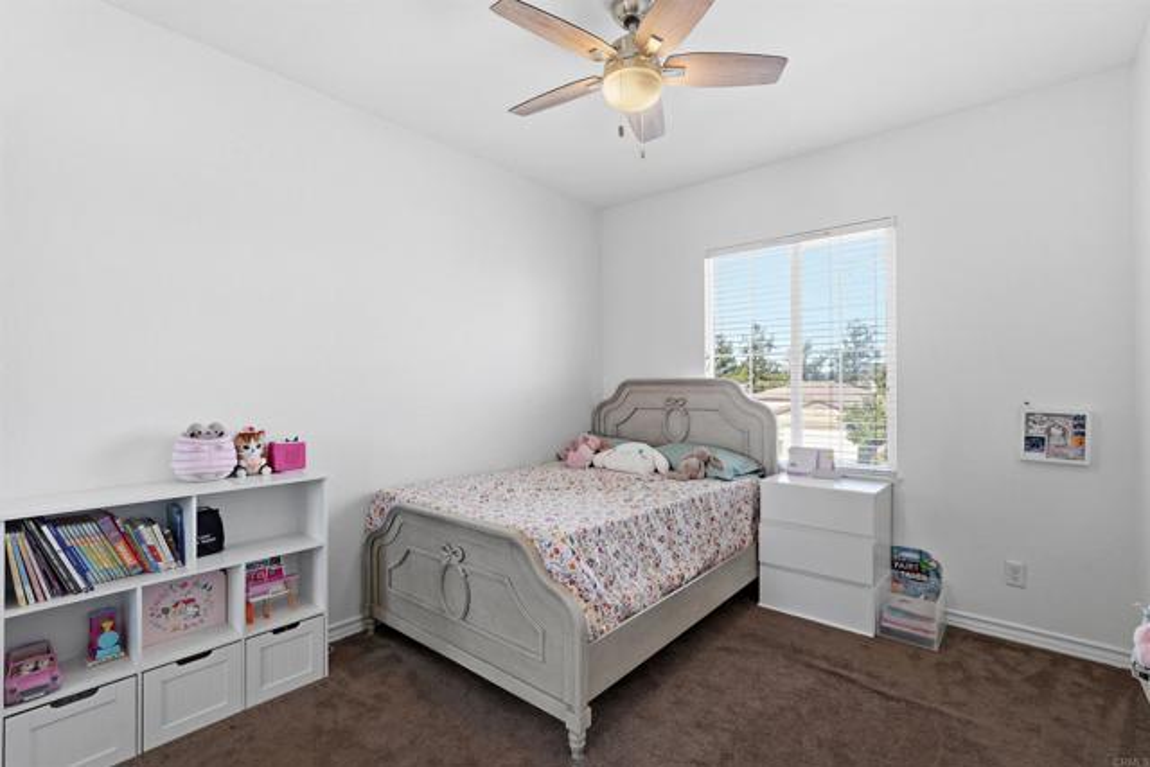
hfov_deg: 96.7
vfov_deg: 73.8
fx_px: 511
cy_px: 384
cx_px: 575
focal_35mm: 16
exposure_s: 1/15
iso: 320
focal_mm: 16
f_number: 5.6
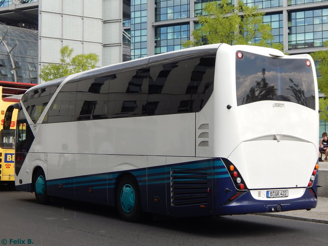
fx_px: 578
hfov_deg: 31.7
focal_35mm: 61
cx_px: 164
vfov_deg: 24.0
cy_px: 123
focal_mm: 10.9
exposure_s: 1/250
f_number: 4
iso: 125
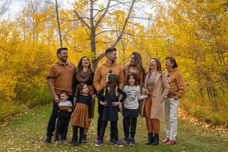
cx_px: 114
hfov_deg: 59.3
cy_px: 76
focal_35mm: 32
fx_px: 200
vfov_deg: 41.6
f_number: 5.6
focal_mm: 31.6
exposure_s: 1/640
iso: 320
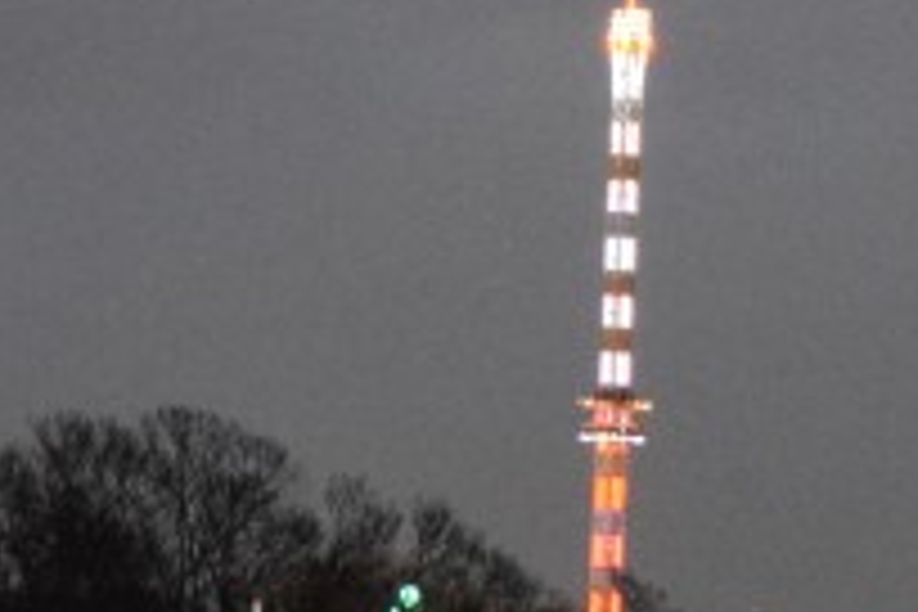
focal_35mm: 361
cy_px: 459
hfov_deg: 5.7
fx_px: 9205
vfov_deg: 3.8
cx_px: 1076
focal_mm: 48
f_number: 5.3
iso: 6400
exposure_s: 1/50
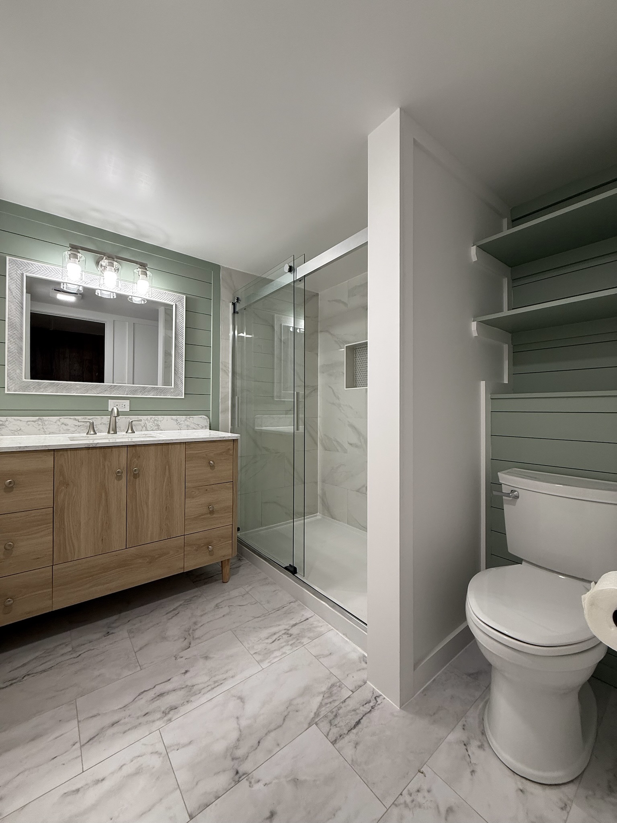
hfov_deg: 85.7
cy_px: 412
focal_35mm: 14
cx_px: 308
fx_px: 333
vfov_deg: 102.1
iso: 160
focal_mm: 2.22
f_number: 2.2
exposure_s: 1/120
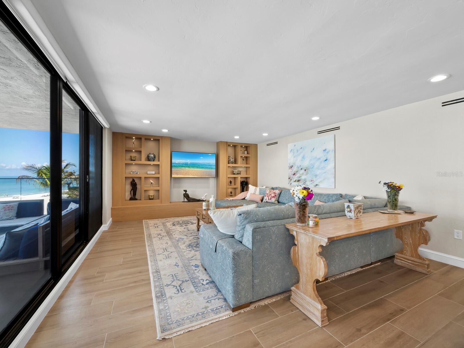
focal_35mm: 14
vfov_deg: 85.7
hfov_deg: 102.0
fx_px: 188
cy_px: 174
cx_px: 232
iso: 400
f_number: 13
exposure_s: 1/2.5
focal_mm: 7
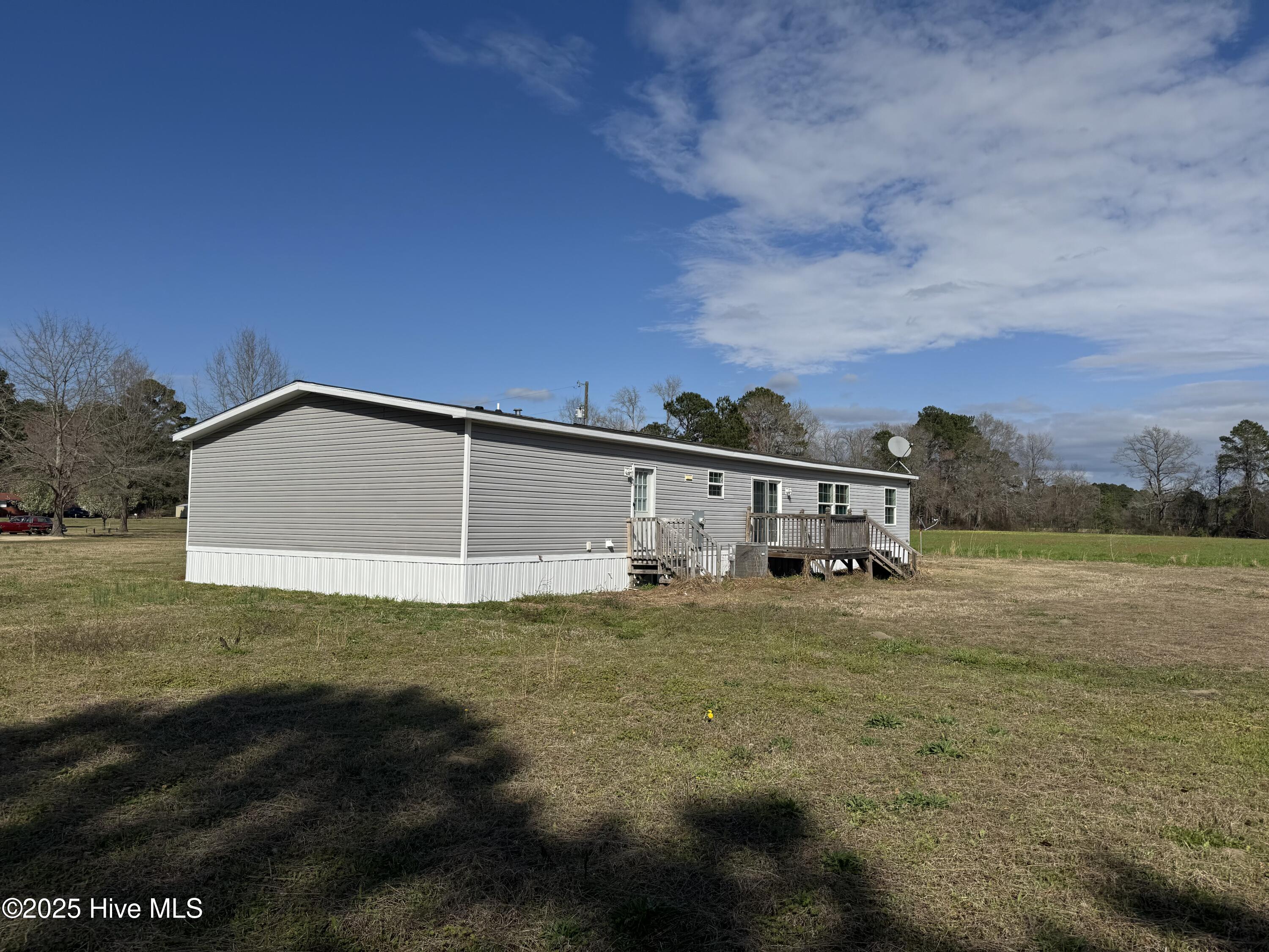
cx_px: 634
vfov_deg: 56.8
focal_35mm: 24
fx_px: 880
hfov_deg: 71.6
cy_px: 476
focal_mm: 6.76
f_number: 1.78
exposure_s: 1/9009
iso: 80
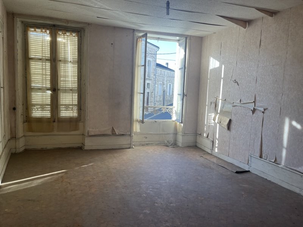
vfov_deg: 53.1
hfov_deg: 67.3
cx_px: 152
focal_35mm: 26
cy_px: 114
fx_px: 228
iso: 32
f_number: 1.6
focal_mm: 5.1
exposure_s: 1/144
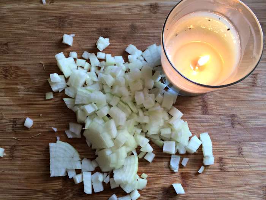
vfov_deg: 46.8
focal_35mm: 30
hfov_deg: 60.0
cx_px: 133
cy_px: 100
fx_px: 231
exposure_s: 1/30
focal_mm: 4.12
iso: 80
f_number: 2.2
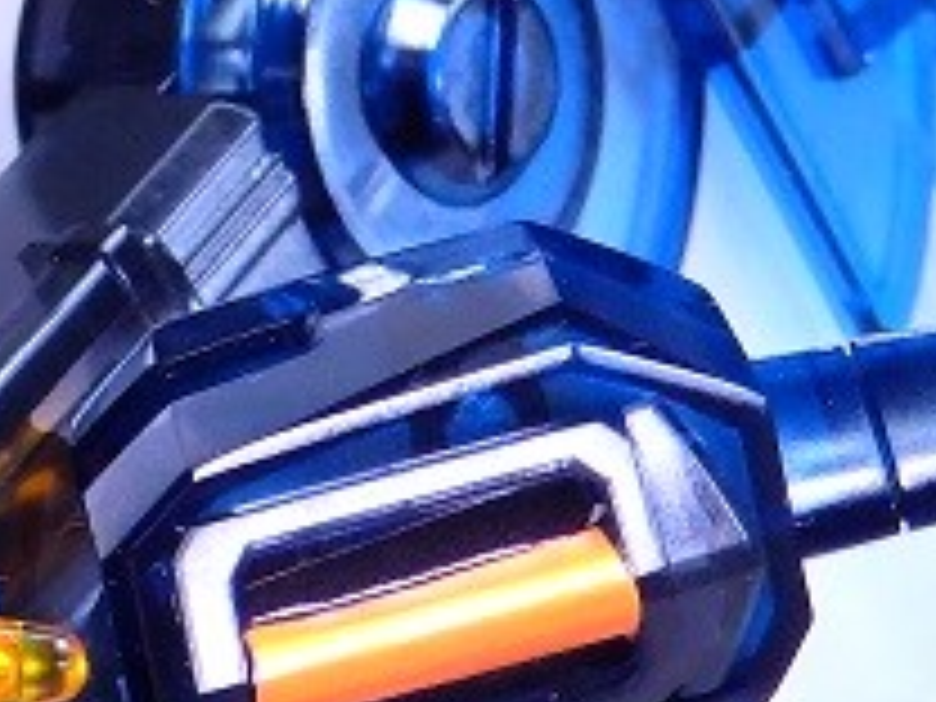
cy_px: 284
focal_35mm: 390
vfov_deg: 3.8
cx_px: -540
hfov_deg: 5.0
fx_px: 10545
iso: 320
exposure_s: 1/80
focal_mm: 15.8
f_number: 4.8
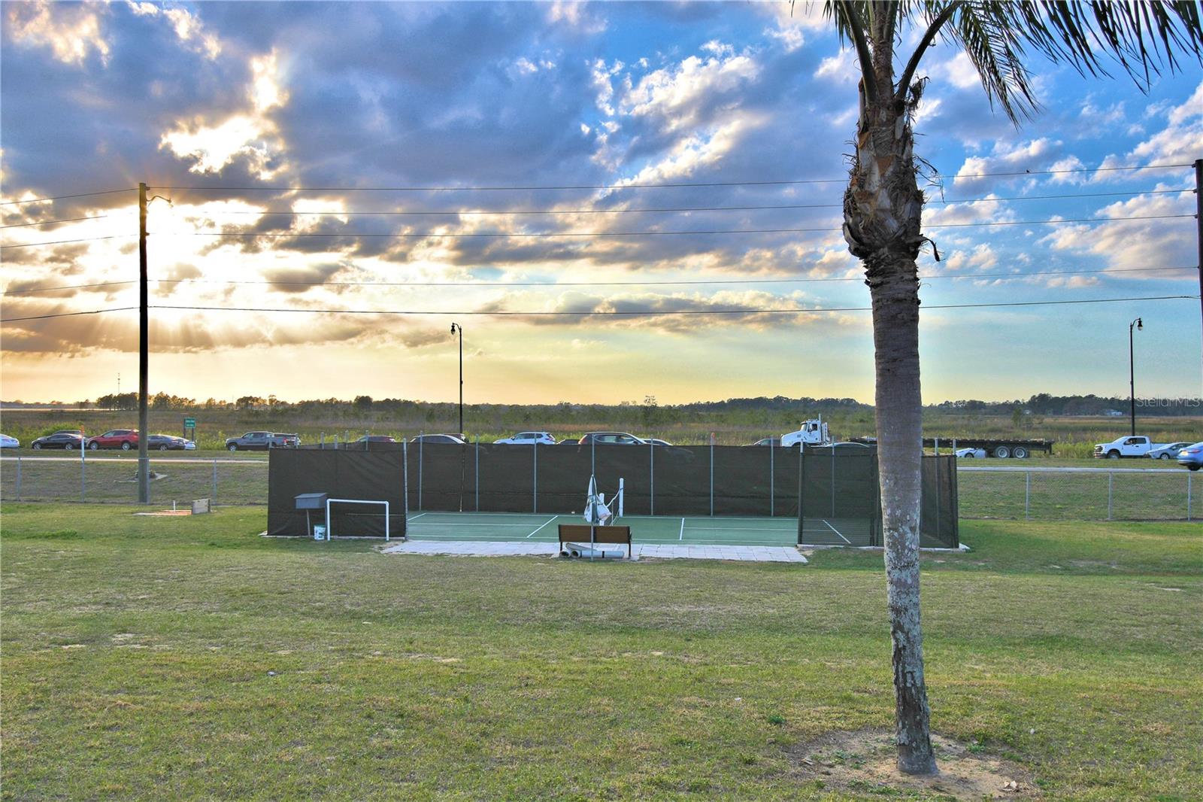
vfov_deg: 43.6
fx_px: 1002
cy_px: 401
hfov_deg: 61.9
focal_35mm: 30
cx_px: 602
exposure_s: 1/320
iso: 100
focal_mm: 20
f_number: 9
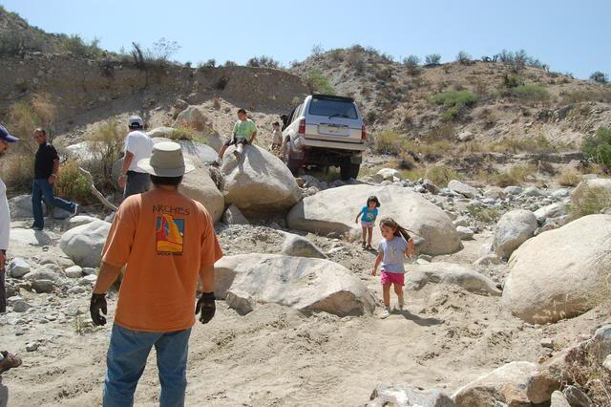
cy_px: 204
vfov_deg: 47.9
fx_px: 458
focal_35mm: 27
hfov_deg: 67.4
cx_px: 306
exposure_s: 1/320
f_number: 9
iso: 200
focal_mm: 18
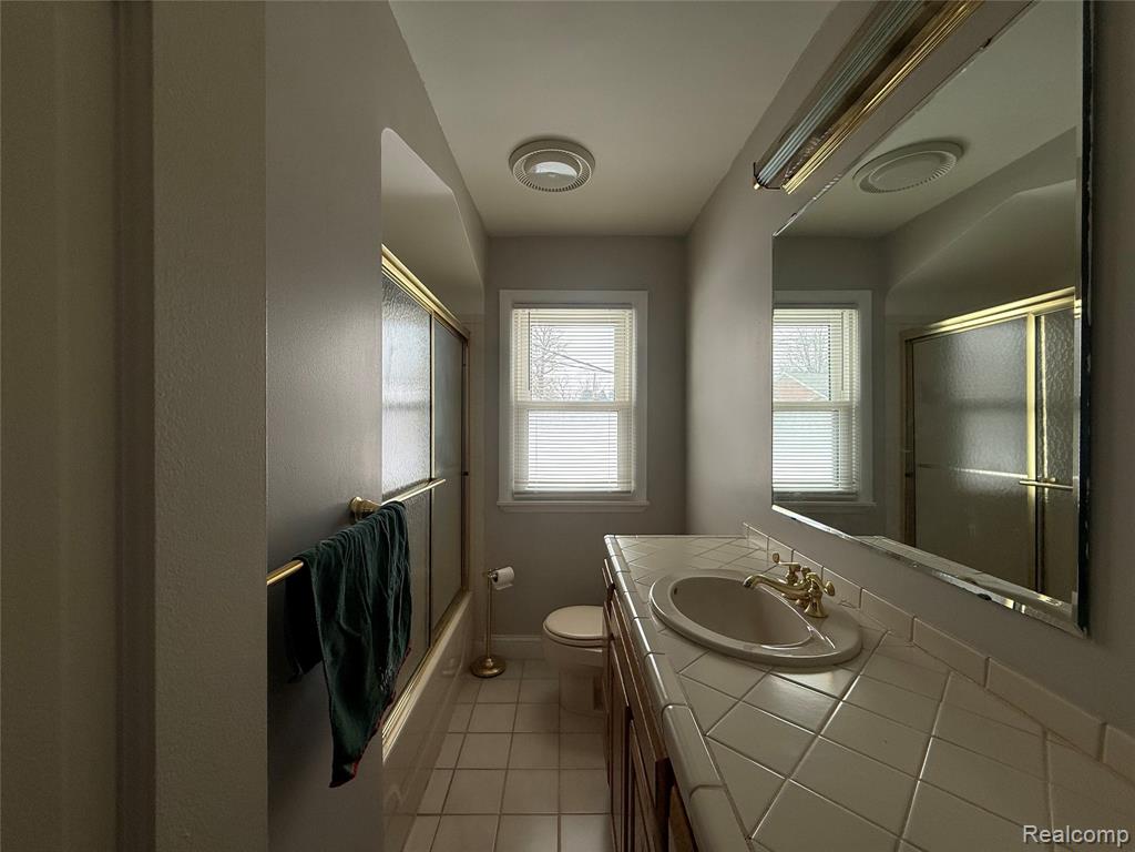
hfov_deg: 102.1
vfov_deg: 85.7
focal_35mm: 14
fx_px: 459
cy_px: 426
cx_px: 568
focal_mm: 2.22
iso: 64
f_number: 2.2
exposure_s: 1/151
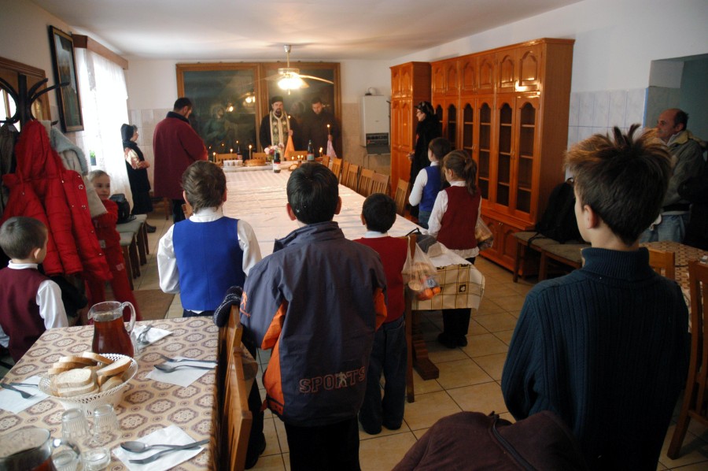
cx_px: 354
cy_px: 236
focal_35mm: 27
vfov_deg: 47.8
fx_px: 530
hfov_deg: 67.4
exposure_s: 1/20
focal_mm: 18
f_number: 3.5
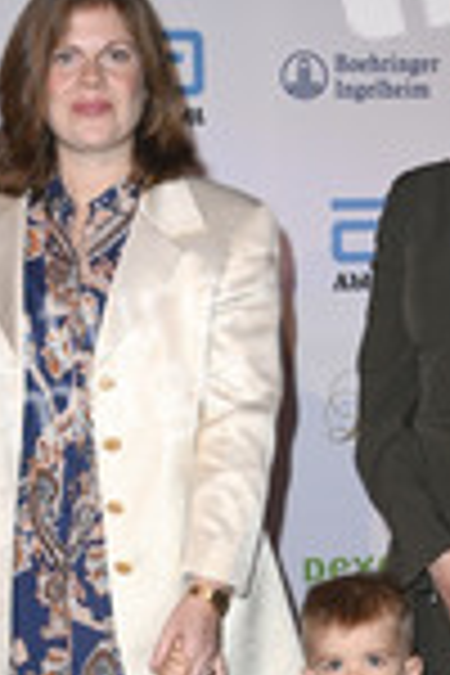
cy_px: 608
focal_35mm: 96
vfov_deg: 20.8
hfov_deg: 14.2
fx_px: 1800
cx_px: 148
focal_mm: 36
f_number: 5.6
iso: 3200
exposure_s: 1/200
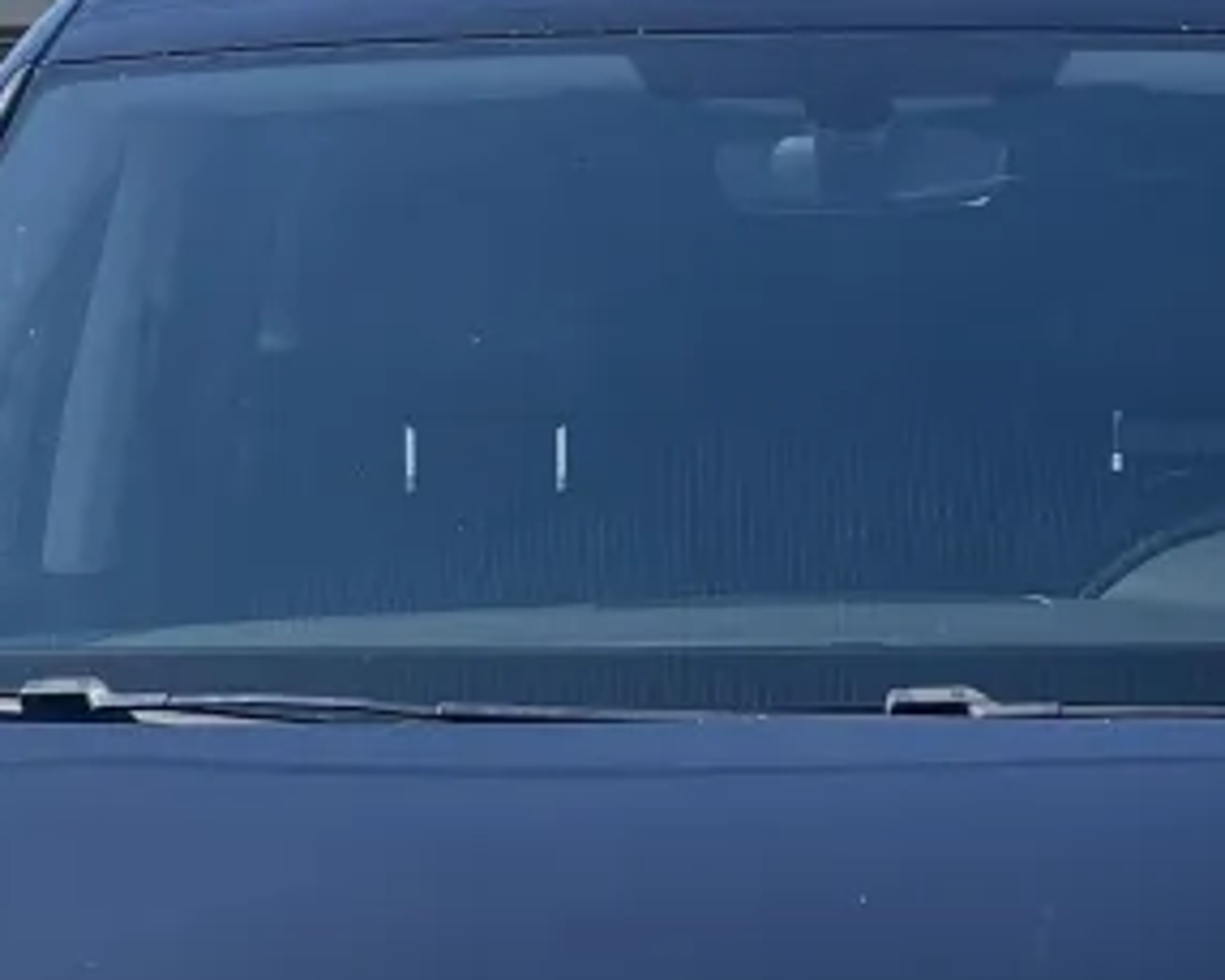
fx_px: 4461
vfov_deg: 12.4
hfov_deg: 15.6
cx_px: 694
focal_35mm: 123
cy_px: 1027
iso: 32
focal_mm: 5.1
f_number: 1.6
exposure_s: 1/1279
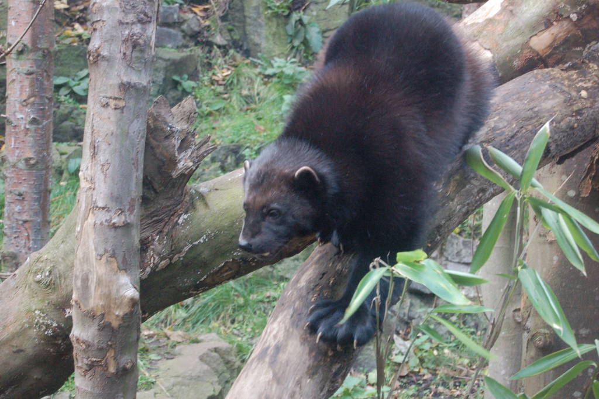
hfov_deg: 24.6
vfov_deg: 16.5
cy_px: 200
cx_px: 300
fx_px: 1372
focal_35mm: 82
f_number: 5.6
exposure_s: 1/60
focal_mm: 55
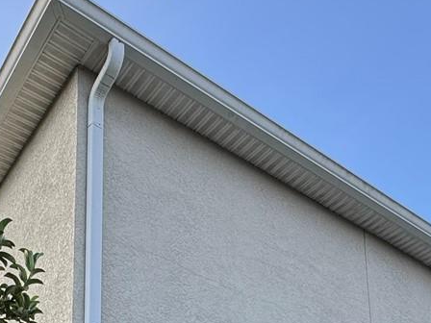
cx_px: 192
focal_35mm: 50
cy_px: 506
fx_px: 623
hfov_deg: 38.1
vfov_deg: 22.7
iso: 40
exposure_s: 1/325
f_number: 2.2
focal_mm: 2.22
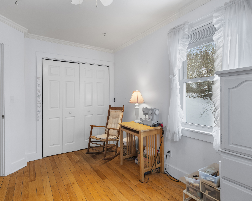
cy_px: 97
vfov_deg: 70.8
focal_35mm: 19
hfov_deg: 83.2
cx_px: 119
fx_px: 142
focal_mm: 16
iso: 320
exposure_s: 1/3
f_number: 7.1
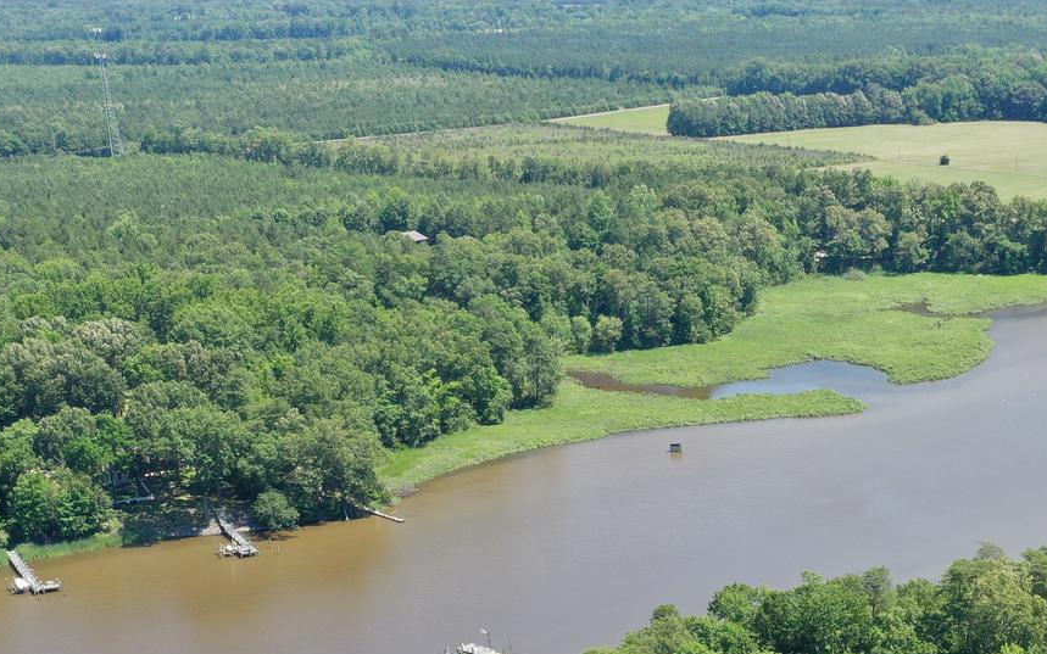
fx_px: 1940
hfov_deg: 29.0
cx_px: 941
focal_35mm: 68
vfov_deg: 18.3
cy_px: 744
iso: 100
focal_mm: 10.26
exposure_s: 1/240
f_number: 5
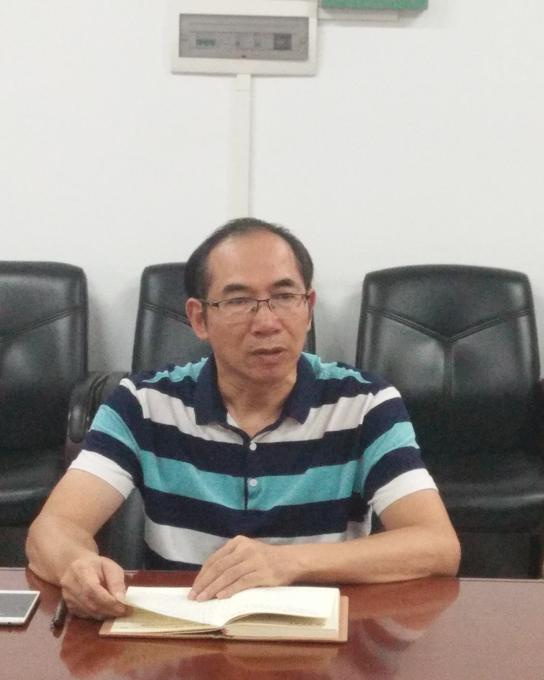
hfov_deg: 63.1
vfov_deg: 75.0
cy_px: 356
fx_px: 443
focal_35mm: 22
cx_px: 273
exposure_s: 1/33.3
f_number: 2.2
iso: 300
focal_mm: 3.66
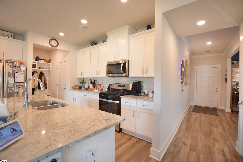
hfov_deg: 100.4
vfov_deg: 77.3
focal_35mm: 15
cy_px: 81
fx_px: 101
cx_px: 122
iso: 400
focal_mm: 10
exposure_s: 1/50
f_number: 3.5
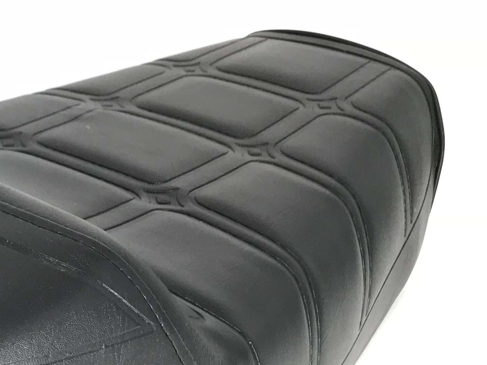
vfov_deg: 17.9
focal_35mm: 80
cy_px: 385
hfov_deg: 21.5
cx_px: -184
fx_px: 1125
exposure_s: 1/100
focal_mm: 3.99
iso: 32
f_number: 1.8
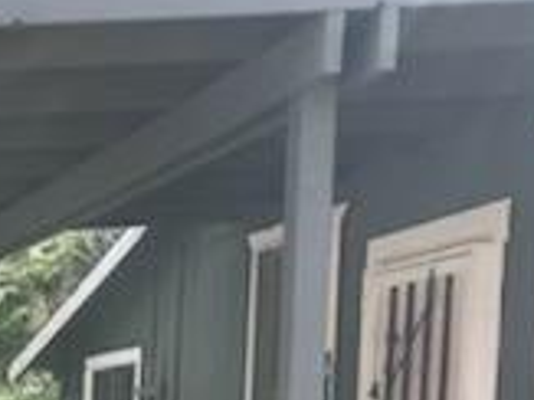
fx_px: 1696
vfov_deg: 12.6
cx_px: -315
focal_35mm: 110
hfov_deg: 16.1
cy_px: 636
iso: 20
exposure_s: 1/720
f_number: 1.8
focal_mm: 3.99
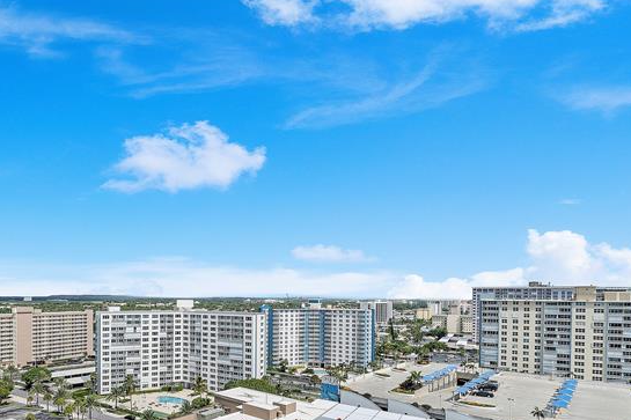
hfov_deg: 75.7
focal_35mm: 22
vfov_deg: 55.3
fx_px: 385
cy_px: 299
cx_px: 201
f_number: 11
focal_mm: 10
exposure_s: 1/250
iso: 100
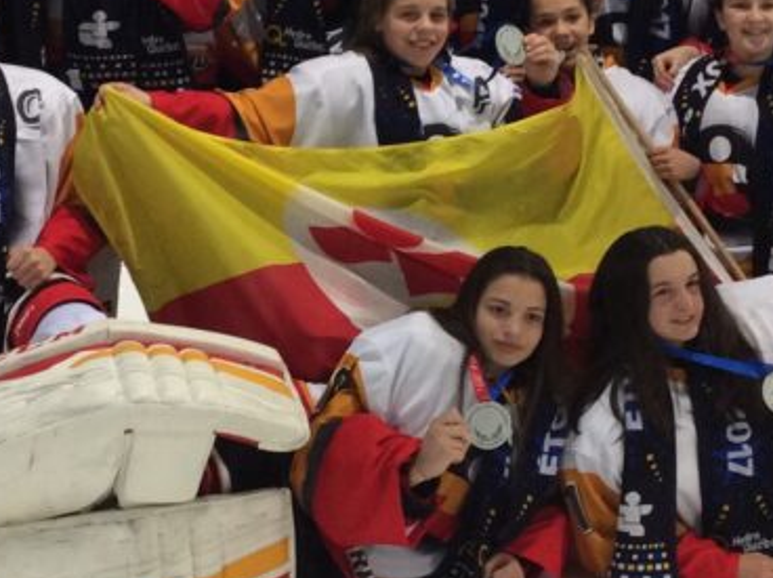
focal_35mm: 89
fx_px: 1985
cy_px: 232
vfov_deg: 16.5
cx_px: 410
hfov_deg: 22.0
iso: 100
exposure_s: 1/24
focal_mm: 3.3
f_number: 2.4
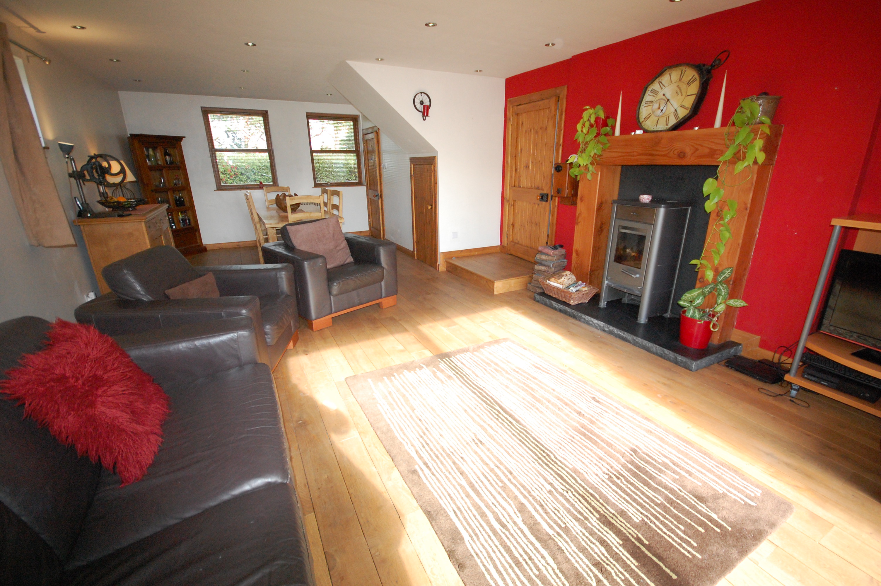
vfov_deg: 77.2
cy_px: 293
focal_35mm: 15
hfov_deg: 100.4
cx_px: 440
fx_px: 367
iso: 1600
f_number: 5
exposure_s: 1/320
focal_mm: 10
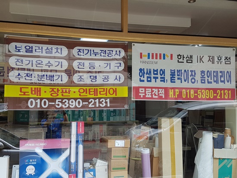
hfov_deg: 67.3
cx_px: 118
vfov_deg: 53.1
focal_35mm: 26
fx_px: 178
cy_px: 89
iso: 50
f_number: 1.7
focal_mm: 4.2
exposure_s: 1/273
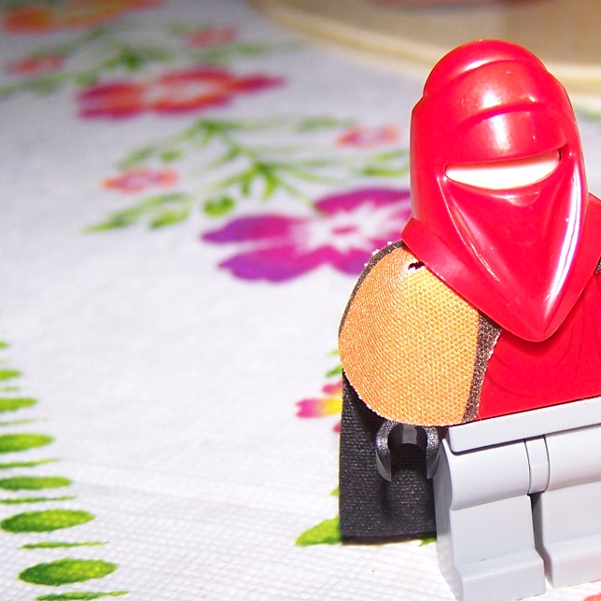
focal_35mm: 78
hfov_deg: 21.7
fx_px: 1532
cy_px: 379
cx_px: 534
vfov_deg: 22.1
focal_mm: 6.3
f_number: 2.8
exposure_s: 1/60
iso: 80
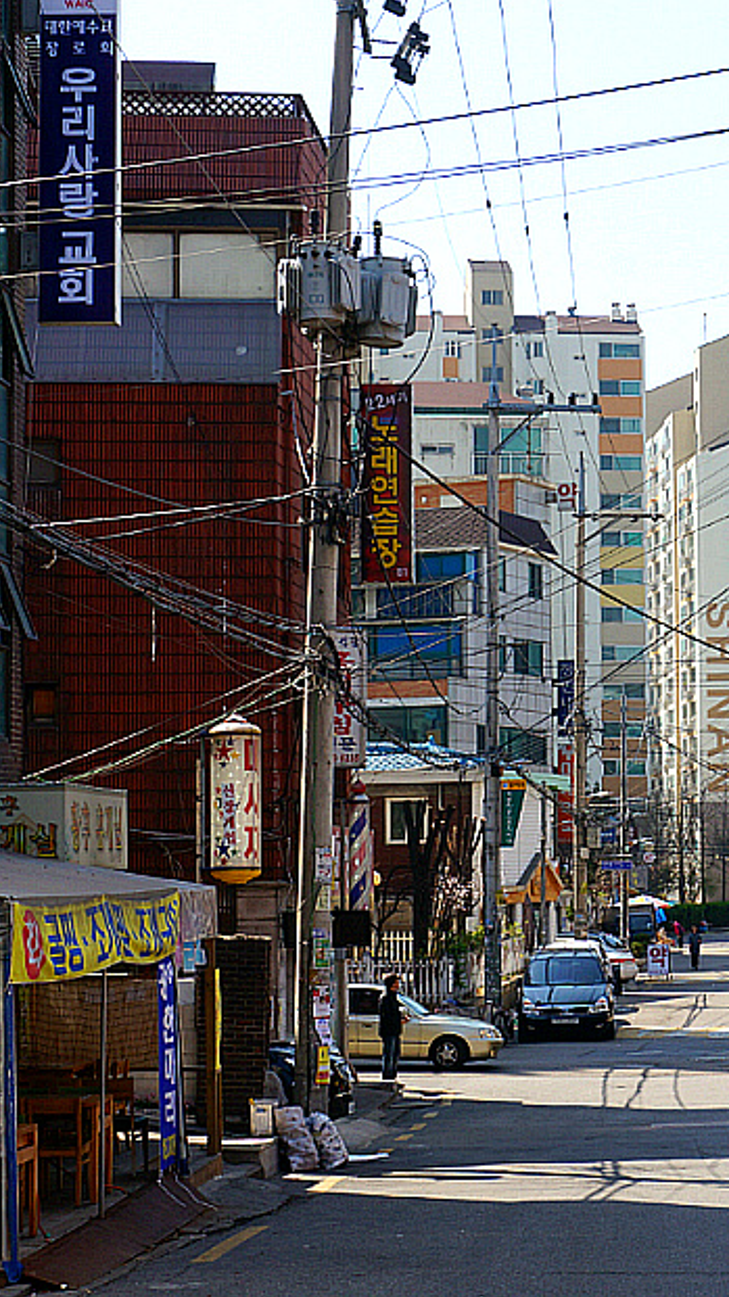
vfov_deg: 26.9
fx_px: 2710
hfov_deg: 15.2
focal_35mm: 79
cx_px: 632
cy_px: 652
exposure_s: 1/100
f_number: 13
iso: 100
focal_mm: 33
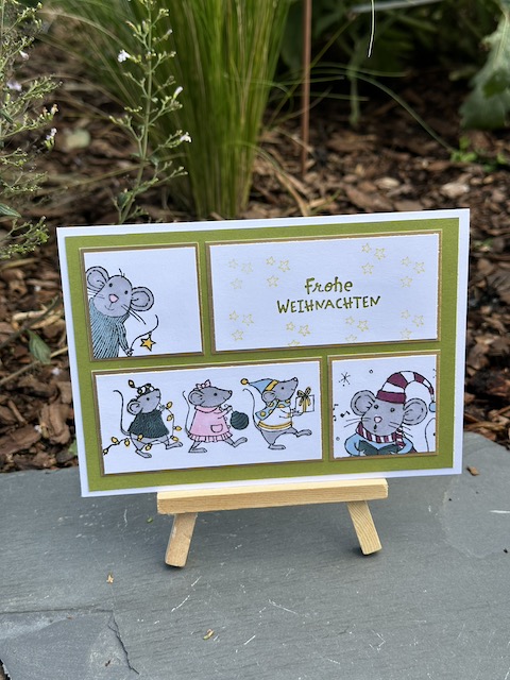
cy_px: 340
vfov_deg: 39.7
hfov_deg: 30.3
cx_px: 255
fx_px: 943
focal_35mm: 48
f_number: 1.78
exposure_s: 1/709
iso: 64
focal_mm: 6.86
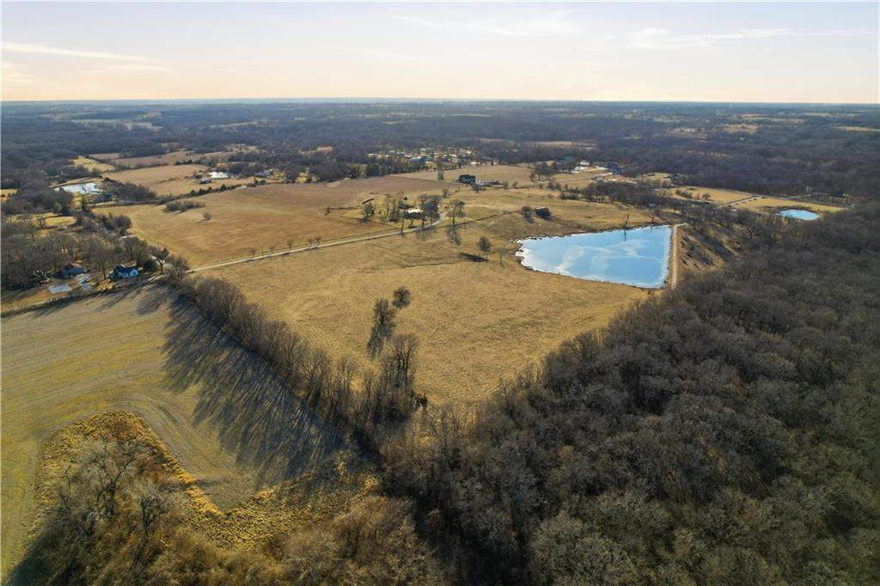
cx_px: 440
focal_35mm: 22
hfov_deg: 78.6
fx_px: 538
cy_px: 293
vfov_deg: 57.2
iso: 100
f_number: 2.8
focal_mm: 8.4
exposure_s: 1/100
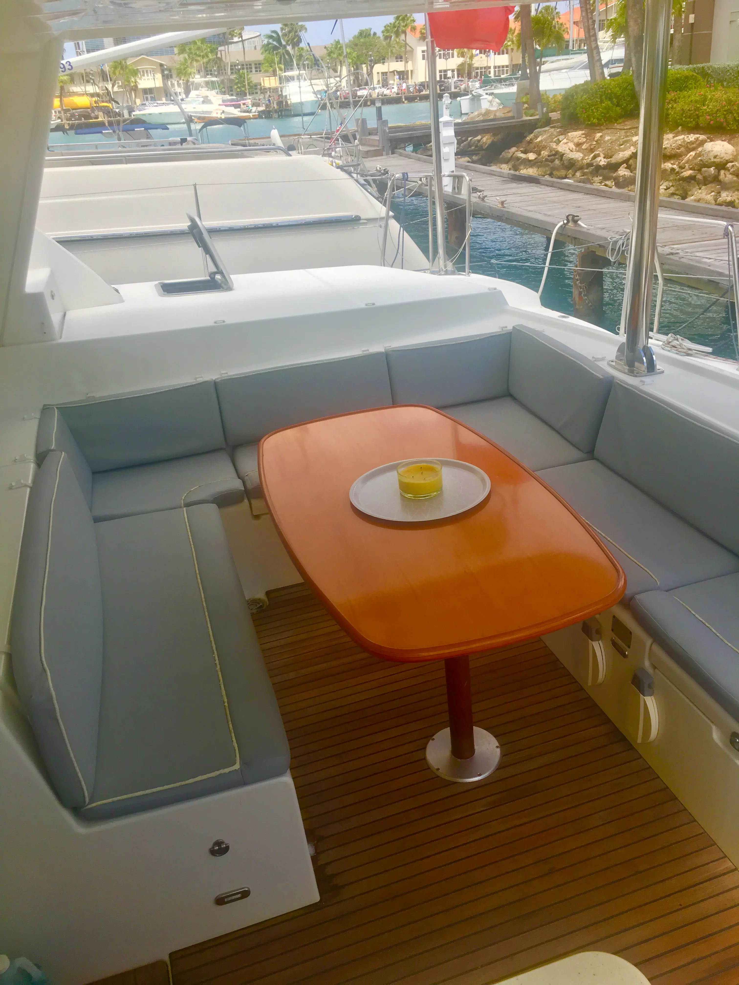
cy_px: 492
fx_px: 825
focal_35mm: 29
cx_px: 370
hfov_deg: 48.2
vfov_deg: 61.7
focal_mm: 4.15
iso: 25
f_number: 2.2
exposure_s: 1/754
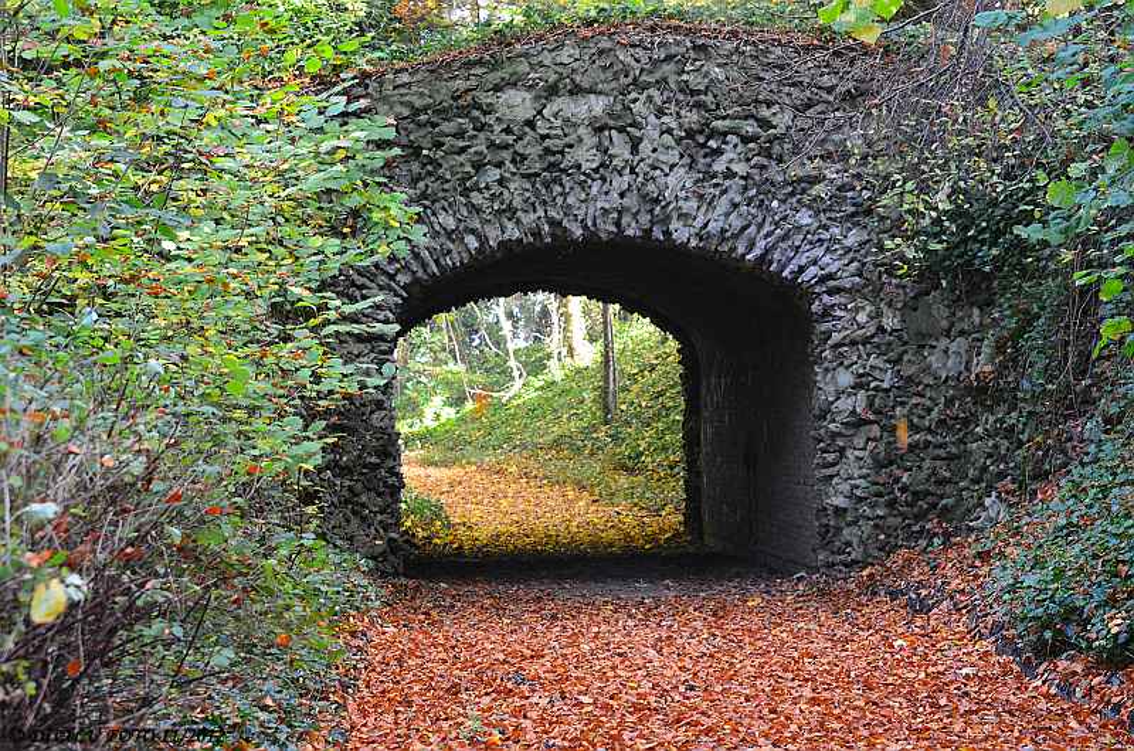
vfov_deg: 12.6
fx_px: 3395
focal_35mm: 108
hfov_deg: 19.0
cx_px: 567
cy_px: 376
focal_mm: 72
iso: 800
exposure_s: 1/15
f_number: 8
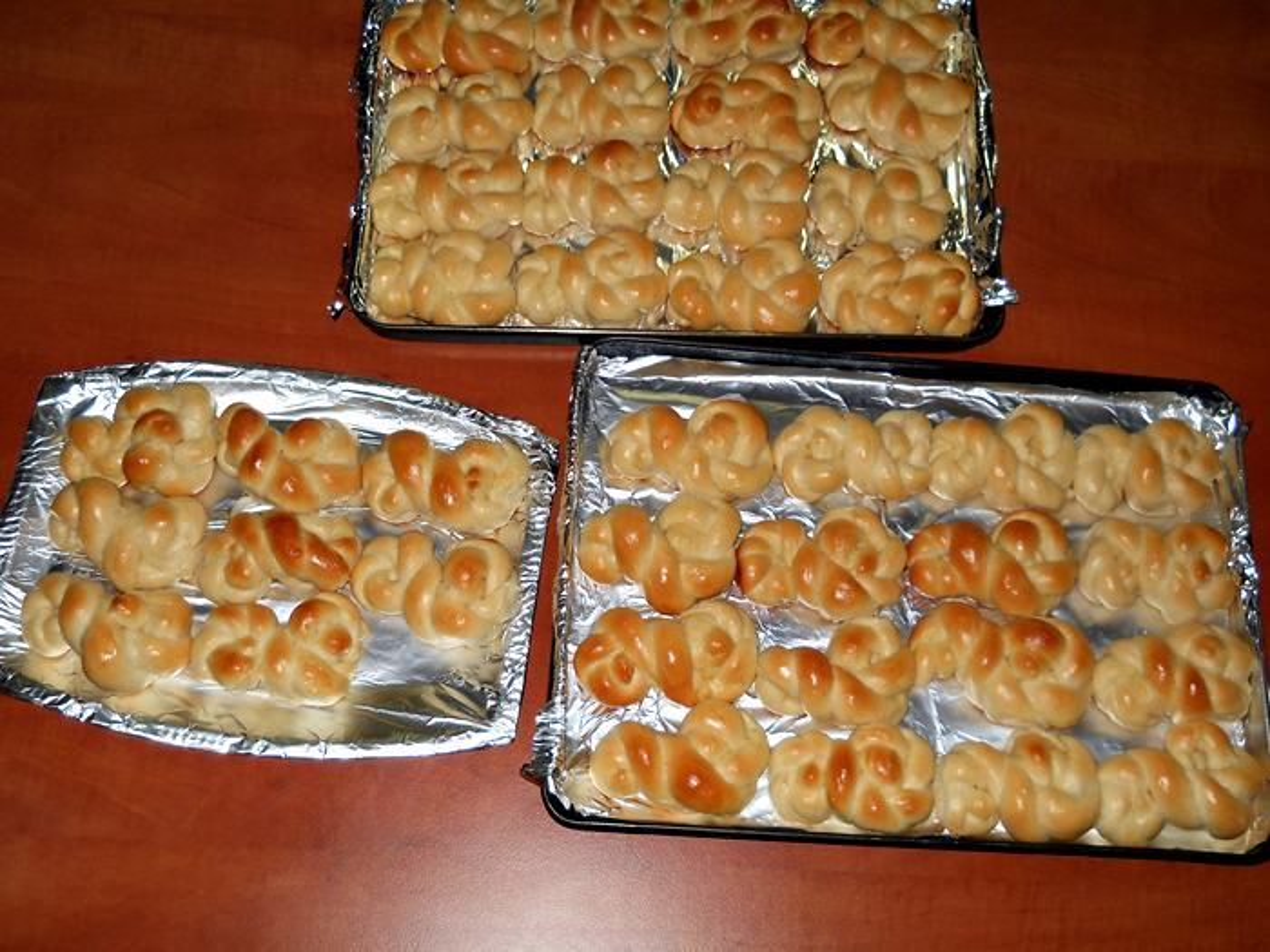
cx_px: 635
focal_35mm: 41
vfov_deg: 35.1
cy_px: 476
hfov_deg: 45.8
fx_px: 1504
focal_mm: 6.72
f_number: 3.1
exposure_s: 1/30
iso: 80
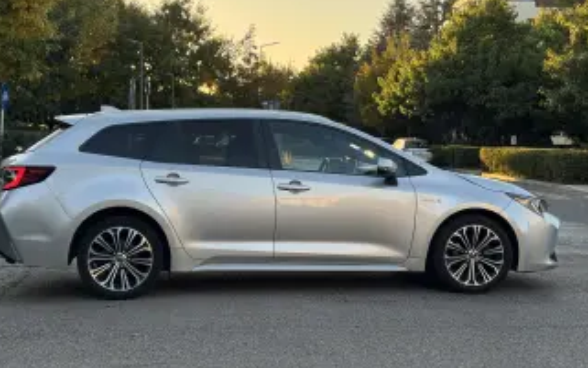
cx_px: 273
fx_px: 914
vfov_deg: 22.8
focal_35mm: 57
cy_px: 190
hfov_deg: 35.6
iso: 64
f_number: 1.78
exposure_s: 1/454
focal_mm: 6.76
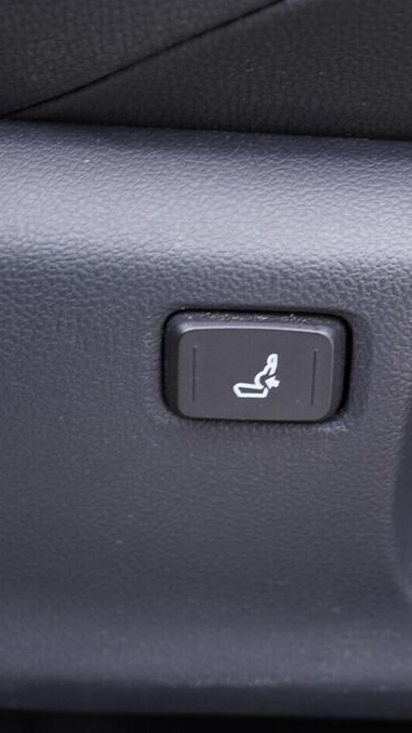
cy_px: 367
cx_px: 273
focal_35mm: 57
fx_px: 1108
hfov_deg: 21.0
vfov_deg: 36.6
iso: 250
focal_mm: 24
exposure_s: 1/40
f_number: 2.8
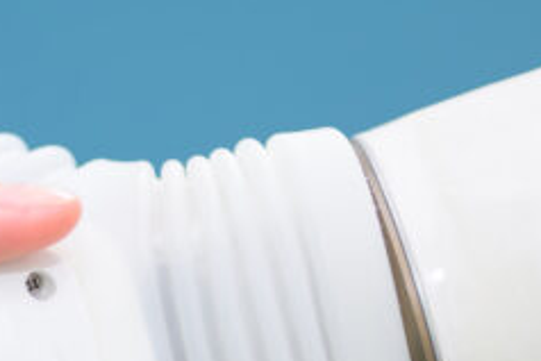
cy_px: 389
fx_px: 3233
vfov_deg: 6.4
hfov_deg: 9.4
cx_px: -125
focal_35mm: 215
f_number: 1.8
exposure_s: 1/200
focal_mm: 50
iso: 200
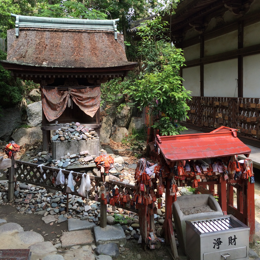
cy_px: 101
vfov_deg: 45.7
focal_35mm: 36
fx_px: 306
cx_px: 130
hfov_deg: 46.0
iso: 32
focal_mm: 4.12
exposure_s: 1/513
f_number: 2.2
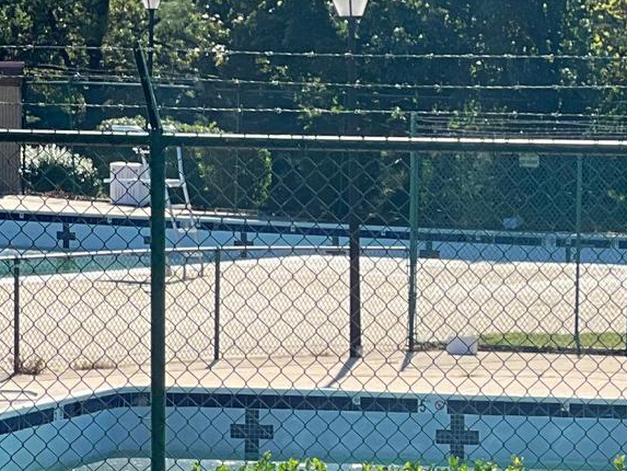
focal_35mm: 275
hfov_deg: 7.1
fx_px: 4982
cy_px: 484
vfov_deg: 5.4
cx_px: 1010
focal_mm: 9
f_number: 2.8
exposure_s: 1/550
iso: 32
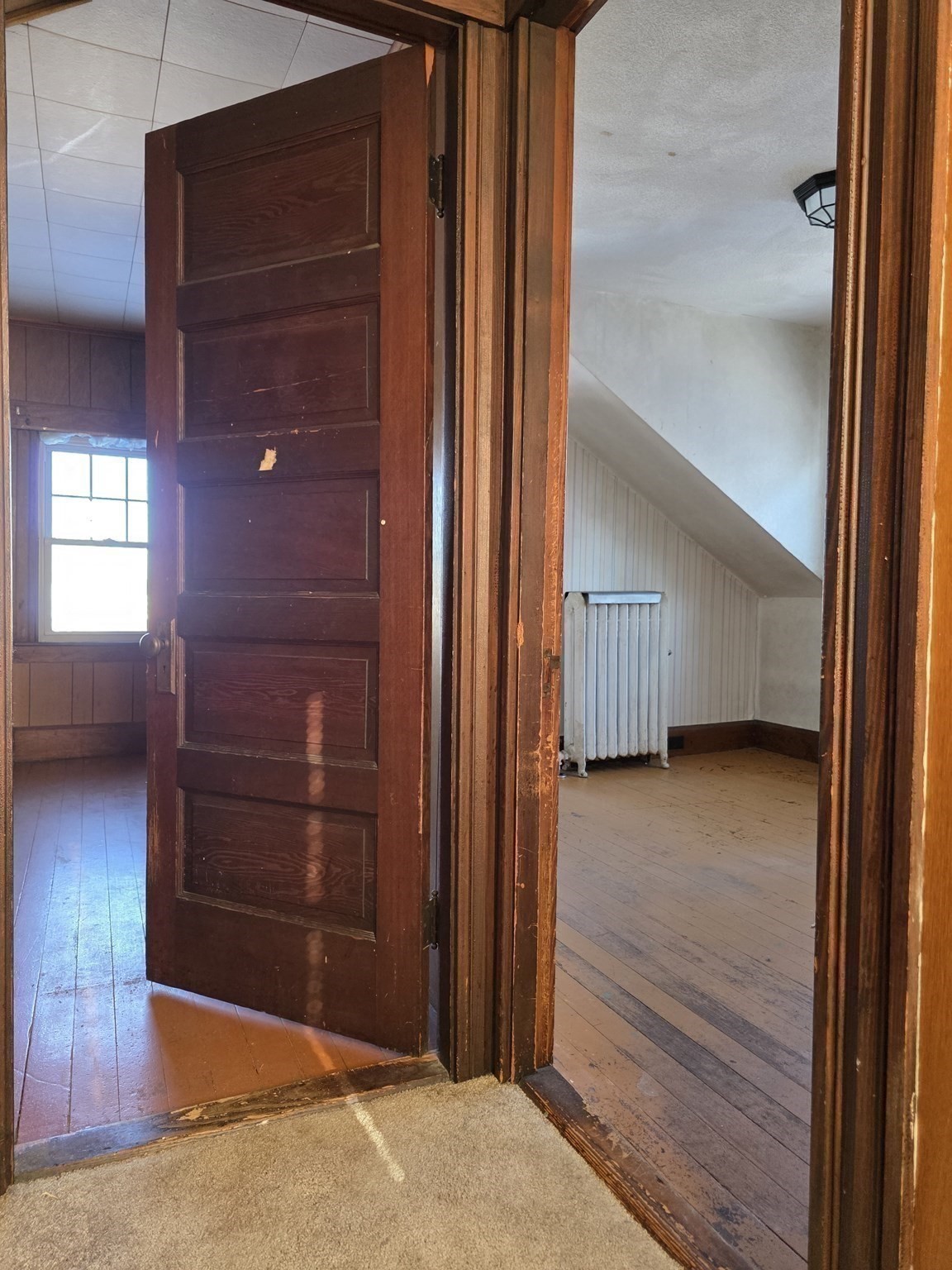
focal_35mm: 23
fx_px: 843
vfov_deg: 73.9
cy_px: 635
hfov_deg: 58.9
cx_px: 476
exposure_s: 1/120
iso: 320
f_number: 1.7
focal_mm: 6.3
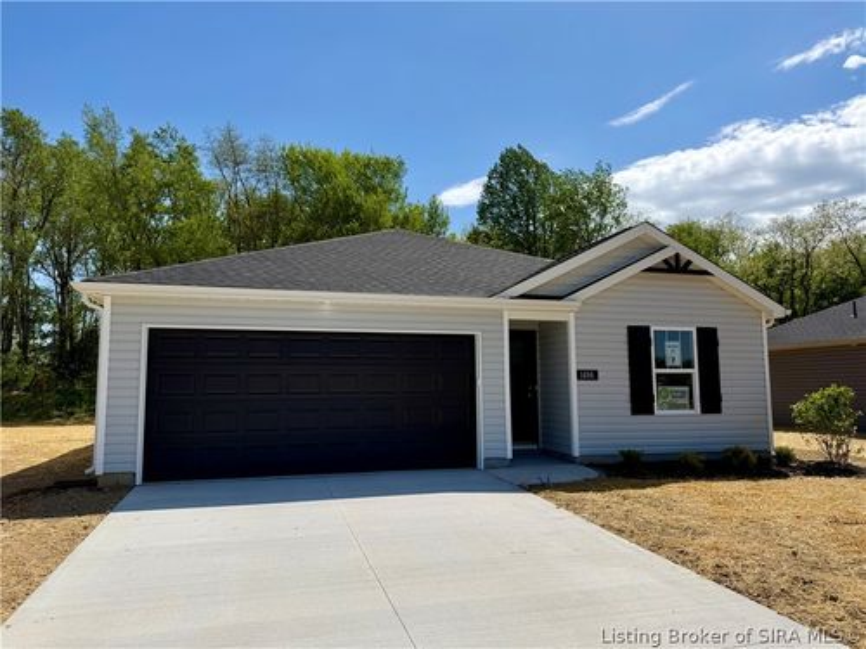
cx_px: 433
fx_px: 600
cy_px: 324
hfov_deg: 71.6
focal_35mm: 24
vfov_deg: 56.8
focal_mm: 6.76
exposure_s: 1/8130
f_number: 1.78
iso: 80
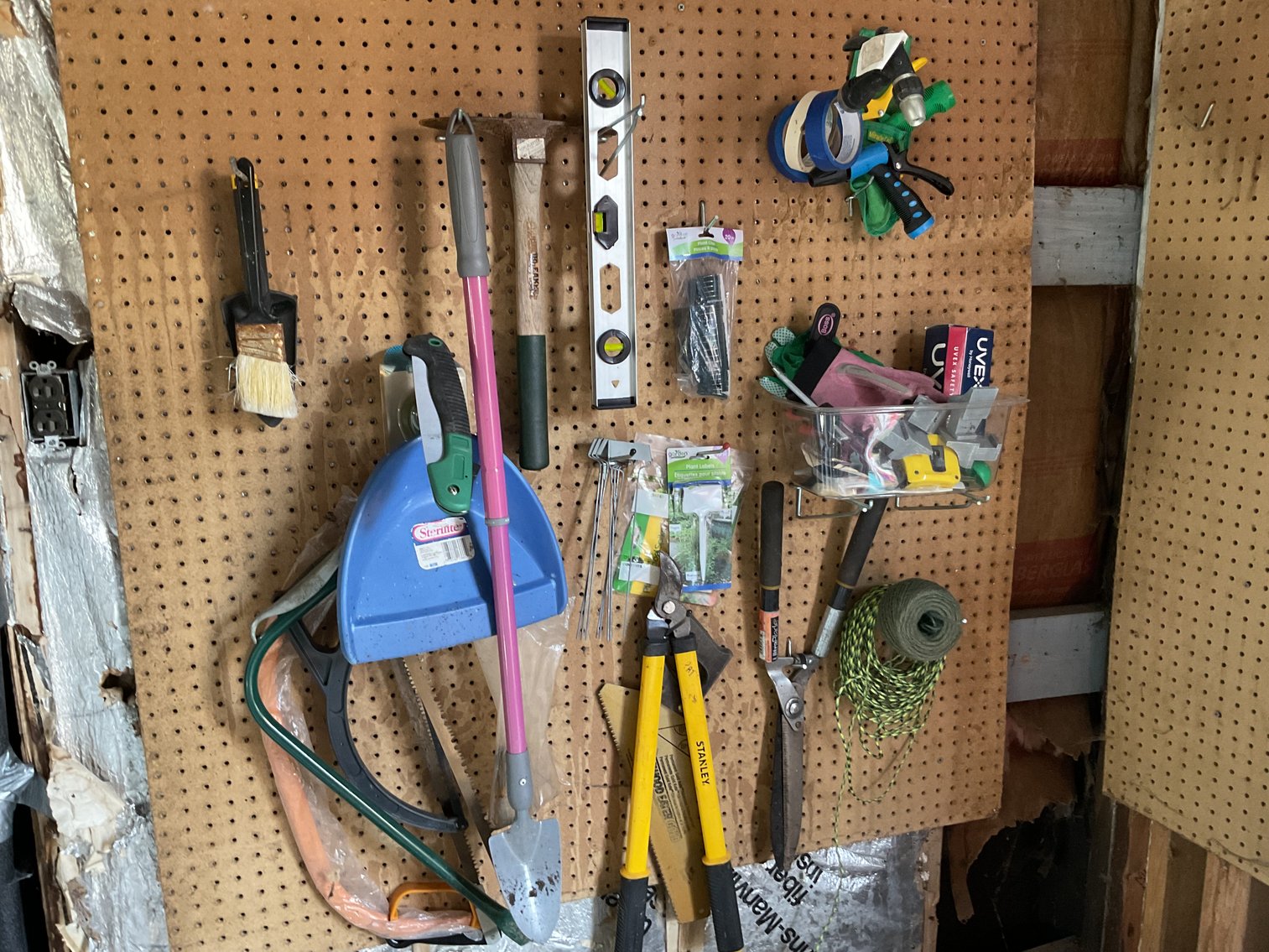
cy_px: 476
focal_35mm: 29
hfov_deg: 61.7
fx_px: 1063
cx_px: 634
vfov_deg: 48.2
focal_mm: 3
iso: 200
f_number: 1.8
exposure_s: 1/33
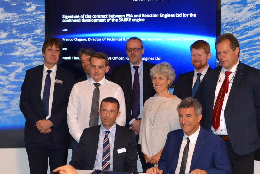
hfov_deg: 26.0
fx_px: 564
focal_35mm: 78
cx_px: 132
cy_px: 94
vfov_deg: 17.5
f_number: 4
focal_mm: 22
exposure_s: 1/60
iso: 1100
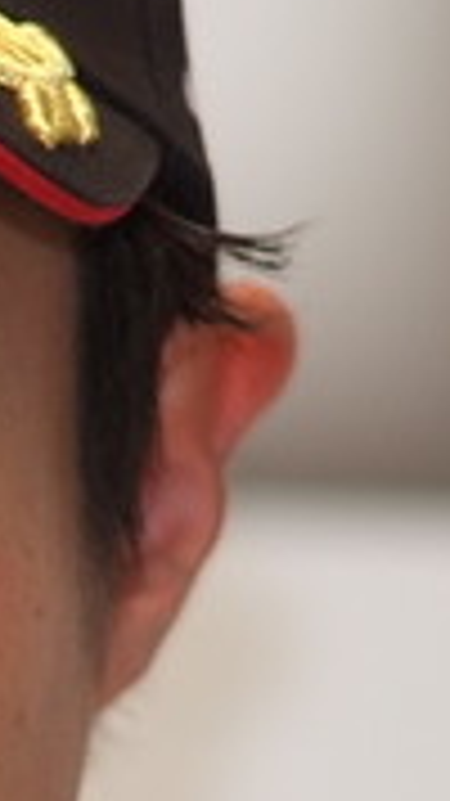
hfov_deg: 1.1
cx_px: -932
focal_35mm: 1144
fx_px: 24290
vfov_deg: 1.9
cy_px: 756
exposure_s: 1/125
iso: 800
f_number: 2.8
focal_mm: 180
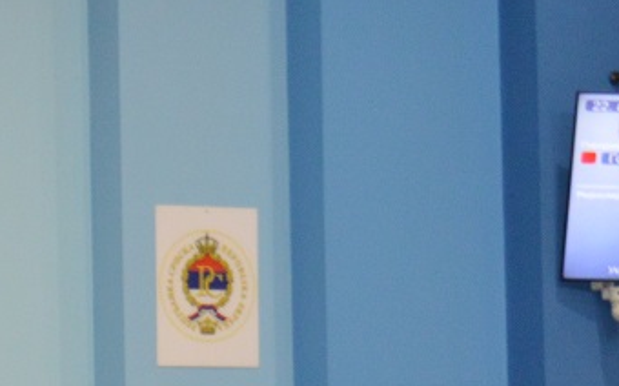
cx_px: -249
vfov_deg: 5.0
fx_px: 4366
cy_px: 483
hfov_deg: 8.0
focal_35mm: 259
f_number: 4.8
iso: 1000
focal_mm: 36
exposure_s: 1/60
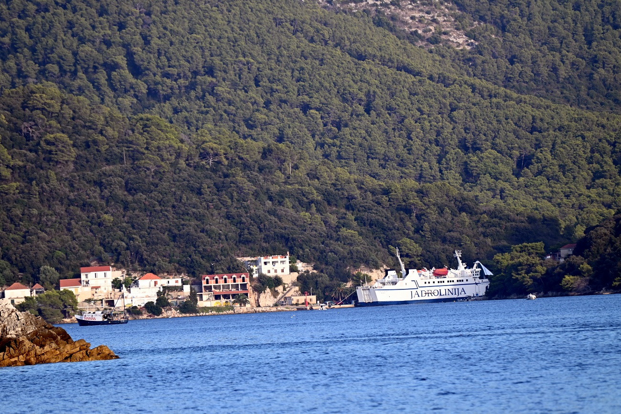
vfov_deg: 4.6
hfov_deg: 6.9
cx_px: 310
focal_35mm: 300
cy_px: 207
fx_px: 5175
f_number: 5.6
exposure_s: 1/800
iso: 400
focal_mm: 300
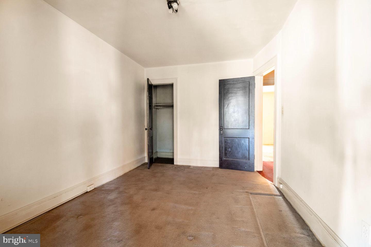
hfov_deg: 100.4
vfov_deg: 77.3
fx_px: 155
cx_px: 186
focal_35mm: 15
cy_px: 124
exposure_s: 1.6
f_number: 8
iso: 200
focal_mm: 10
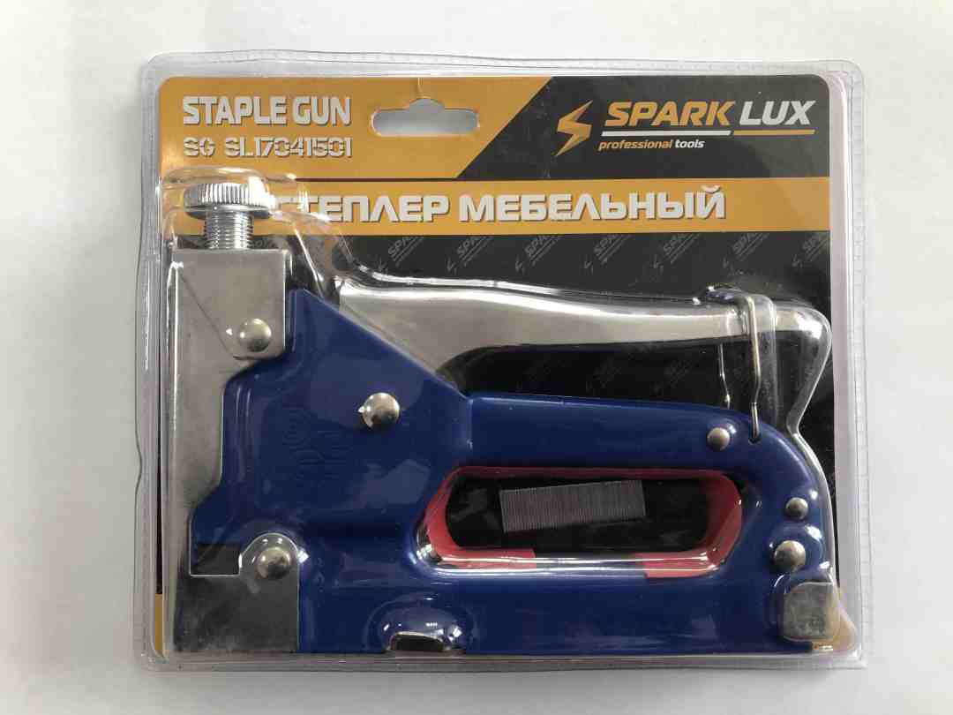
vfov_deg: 49.7
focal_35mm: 28
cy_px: 358
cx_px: 476
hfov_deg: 63.4
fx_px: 771
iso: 32
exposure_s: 1/33
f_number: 1.8
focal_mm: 3.99
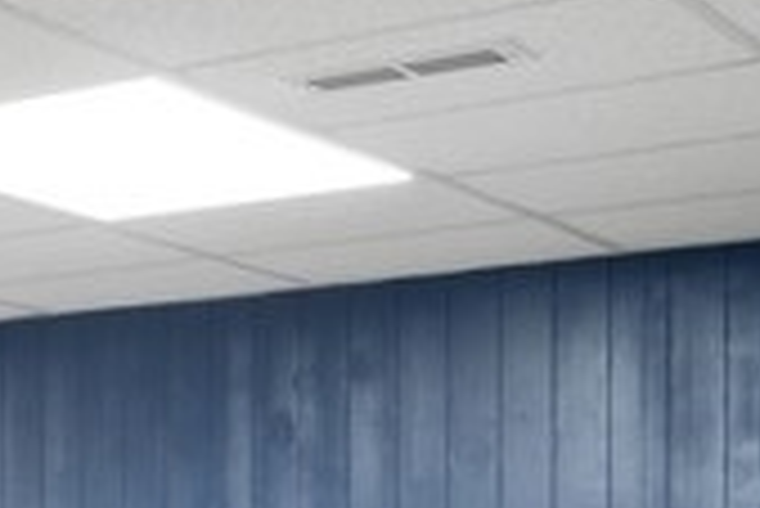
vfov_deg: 13.6
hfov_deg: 13.5
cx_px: -1192
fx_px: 2028
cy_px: 706
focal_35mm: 96
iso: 200
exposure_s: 1/15
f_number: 9
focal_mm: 12
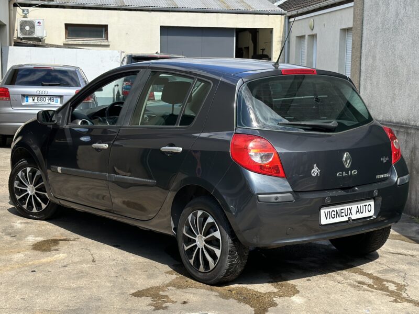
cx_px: 210
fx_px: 581
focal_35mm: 48
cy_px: 157
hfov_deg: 39.7
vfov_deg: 30.3
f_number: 1.78
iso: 64
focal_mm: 6.86
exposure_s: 1/2890
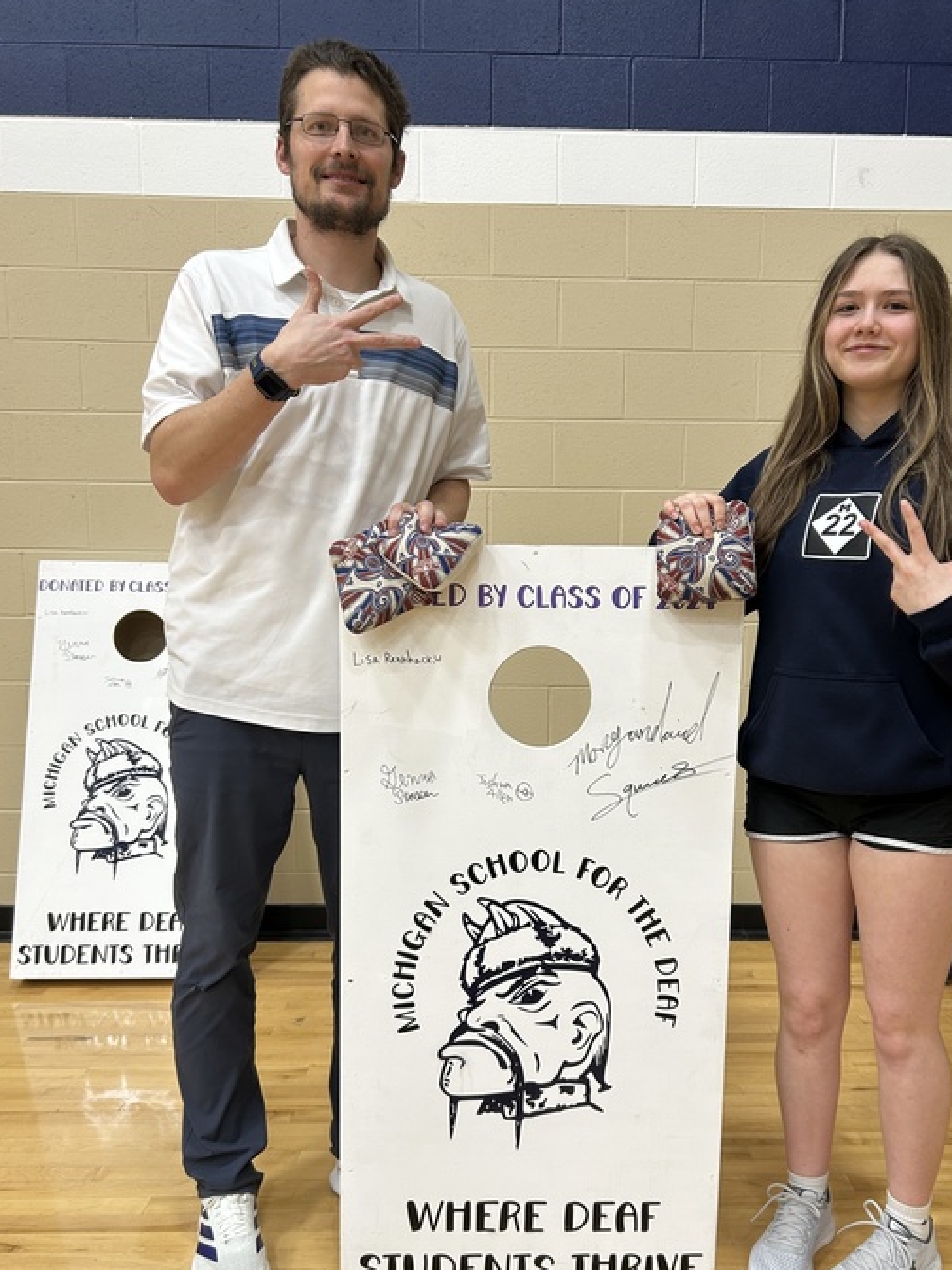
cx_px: 543
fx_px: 1137
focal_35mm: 31
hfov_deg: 45.3
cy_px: 738
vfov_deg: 58.1
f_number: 1.5
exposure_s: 1/60
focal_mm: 5.7
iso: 80
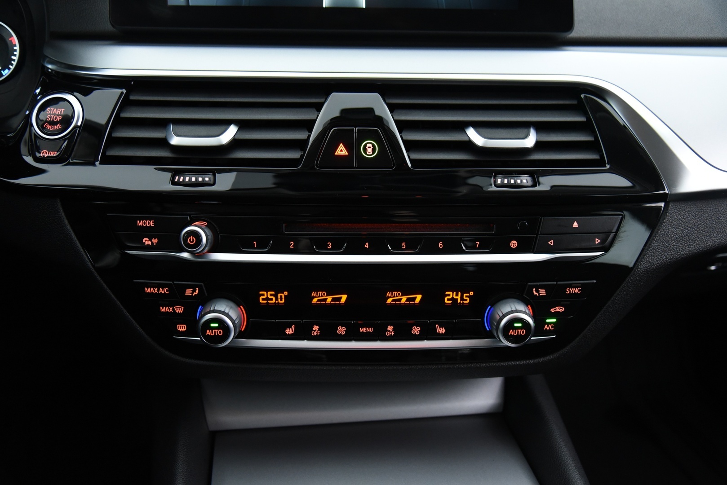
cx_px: 364
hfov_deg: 58.7
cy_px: 242
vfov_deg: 41.1
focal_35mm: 32
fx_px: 646
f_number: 4
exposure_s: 1/20
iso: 4000
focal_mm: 32
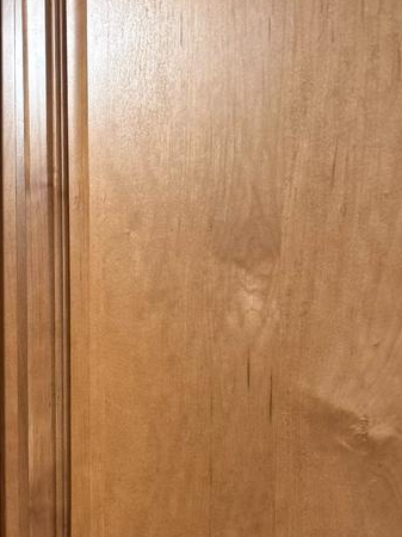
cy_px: 758
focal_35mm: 82
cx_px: -177
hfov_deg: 16.6
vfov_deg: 20.9
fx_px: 1271
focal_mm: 6.76
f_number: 1.78
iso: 200
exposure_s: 1/60
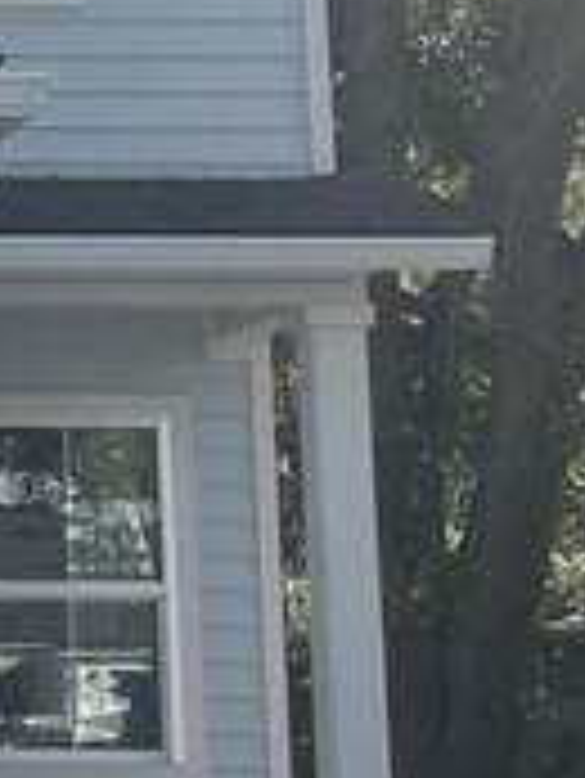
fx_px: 3241
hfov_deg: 9.2
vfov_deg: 13.6
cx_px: -842
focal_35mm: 144
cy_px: 144
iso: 50
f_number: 1.6
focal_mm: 5.1
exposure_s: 1/1186
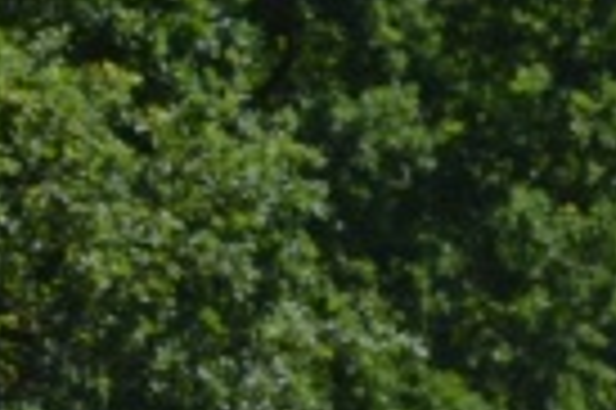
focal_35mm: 394
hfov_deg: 5.2
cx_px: -472
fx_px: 6734
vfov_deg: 3.4
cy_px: 1282
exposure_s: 1/200
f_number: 10
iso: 100
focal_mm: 36
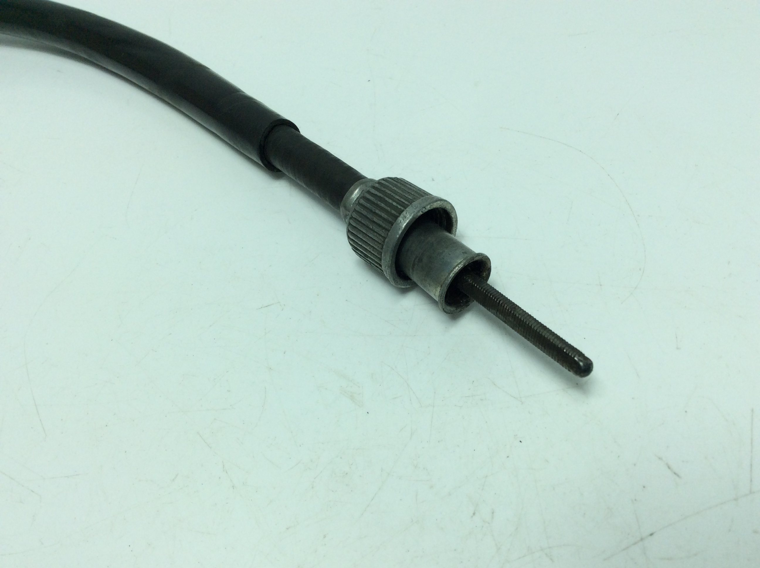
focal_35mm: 32
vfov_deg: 44.1
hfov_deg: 56.9
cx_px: 380
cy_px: 284
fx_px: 702
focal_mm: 3.3
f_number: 2.4
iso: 32
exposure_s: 1/673
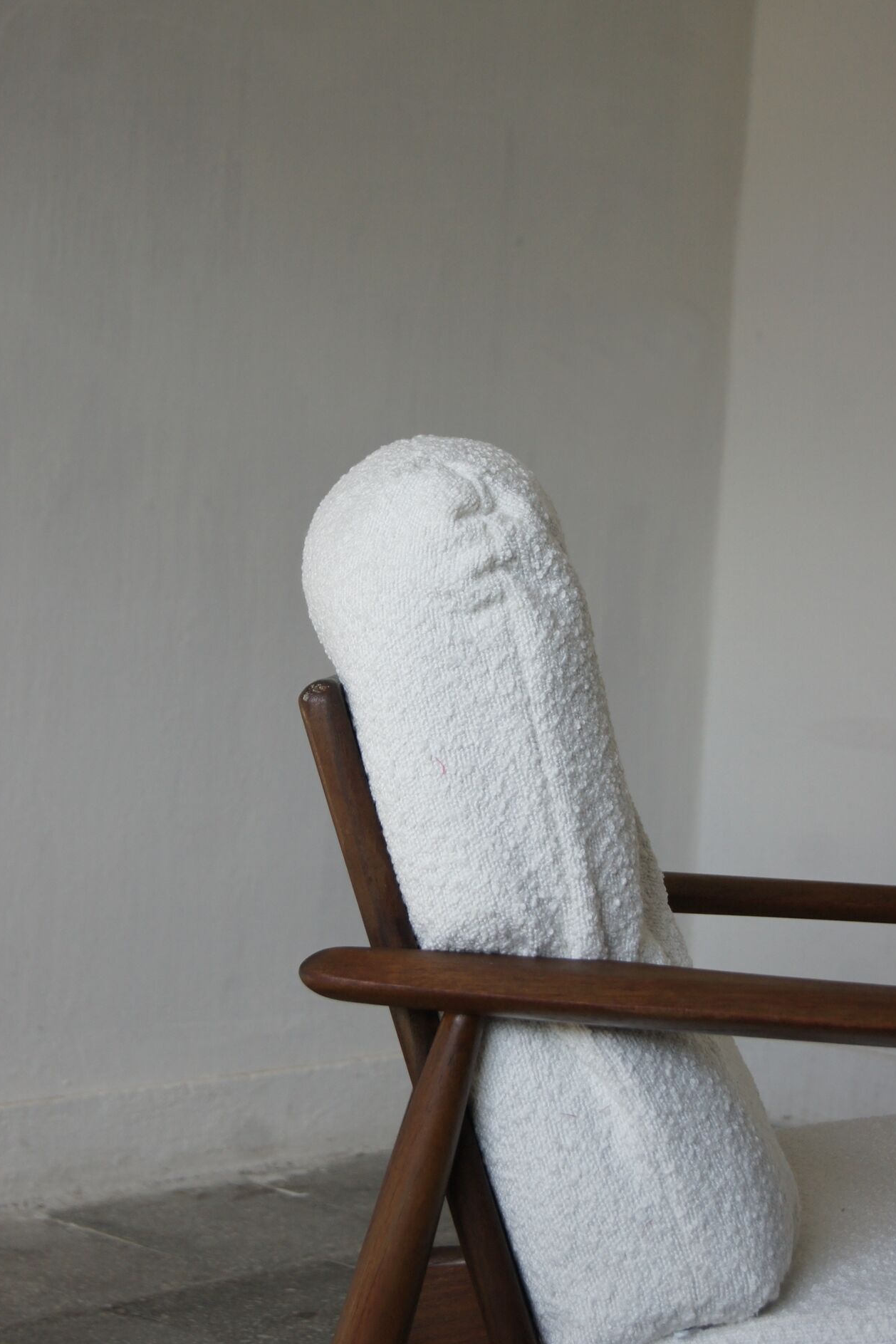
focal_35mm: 72
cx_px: 433
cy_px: 707
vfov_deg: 28.2
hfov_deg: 19.0
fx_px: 2670
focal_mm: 45
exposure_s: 1/160
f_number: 5.6
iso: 400
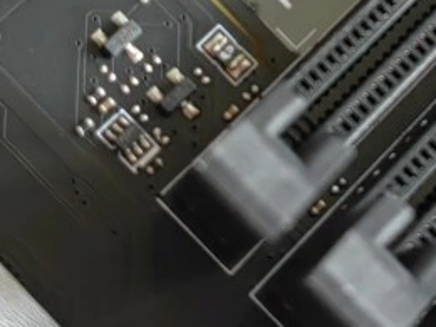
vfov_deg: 11.3
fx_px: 1587
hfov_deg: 15.4
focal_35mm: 126
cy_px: -151
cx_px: 402
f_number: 1.8
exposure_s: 1/50
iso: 400
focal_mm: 5.54
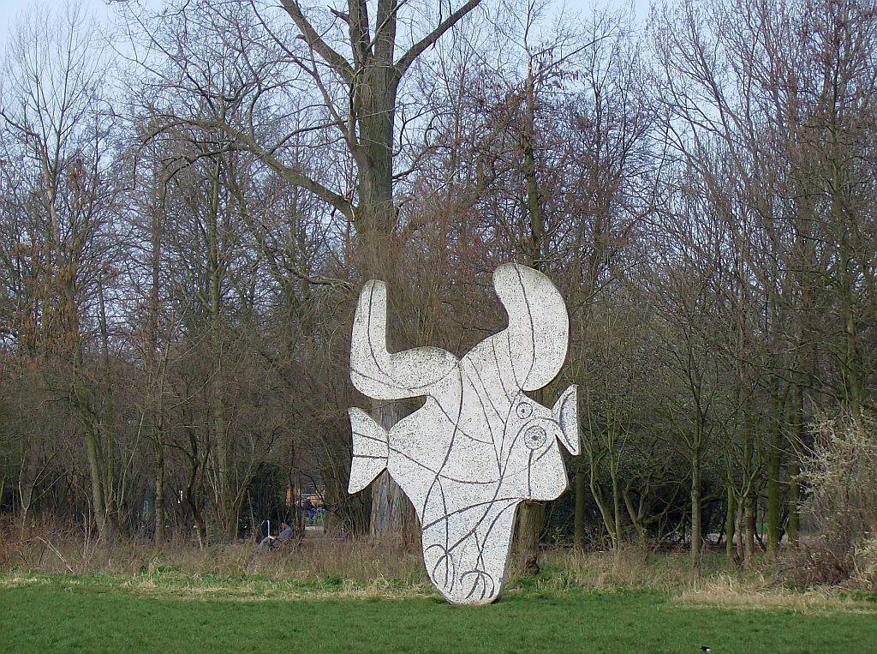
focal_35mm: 108
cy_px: 327
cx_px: 438
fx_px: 2730
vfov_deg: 13.7
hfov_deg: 18.3
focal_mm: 18
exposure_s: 1/335
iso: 100
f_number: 4.8
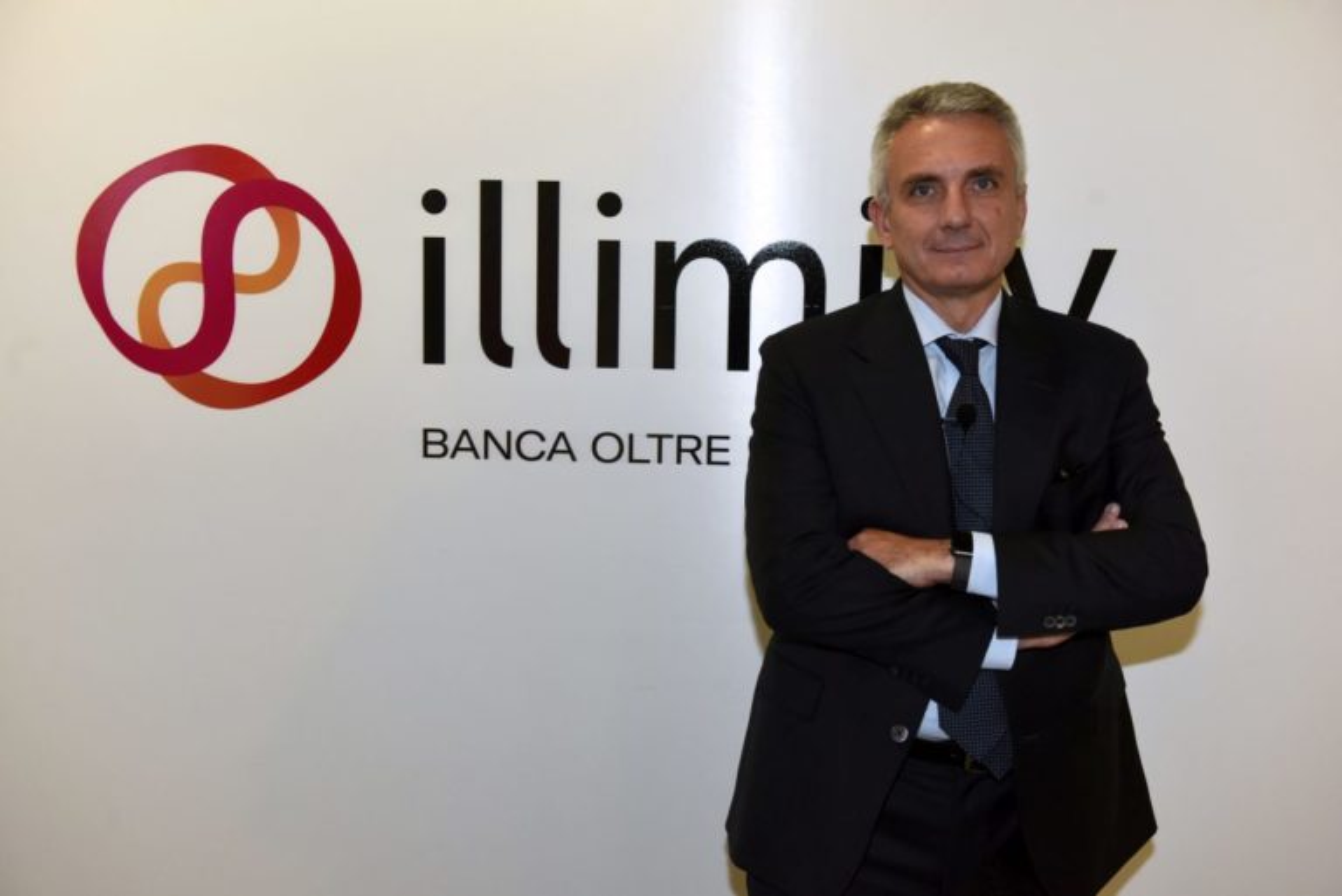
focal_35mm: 42
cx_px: 671
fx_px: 1566
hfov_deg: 46.4
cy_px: 448
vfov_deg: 31.9
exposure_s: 1/160
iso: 1600
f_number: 5
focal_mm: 42
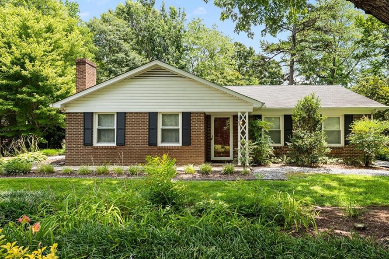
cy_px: 125
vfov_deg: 55.0
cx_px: 215
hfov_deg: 75.9
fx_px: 248
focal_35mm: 23
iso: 400
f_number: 7.1
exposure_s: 1/200
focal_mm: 20
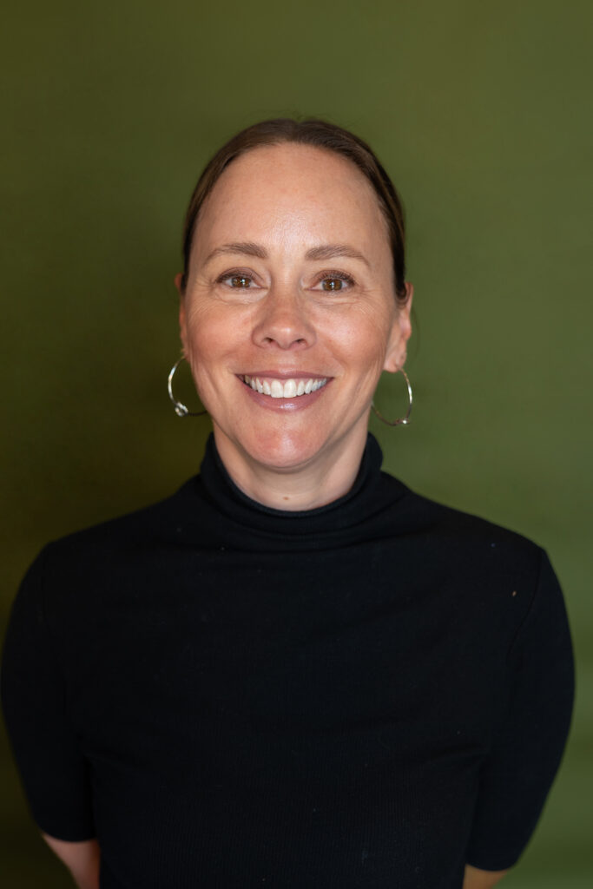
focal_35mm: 50
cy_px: 444
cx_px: 296
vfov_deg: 39.6
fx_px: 1235
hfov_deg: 27.0
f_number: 3.2
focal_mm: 50
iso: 800
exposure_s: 1/320
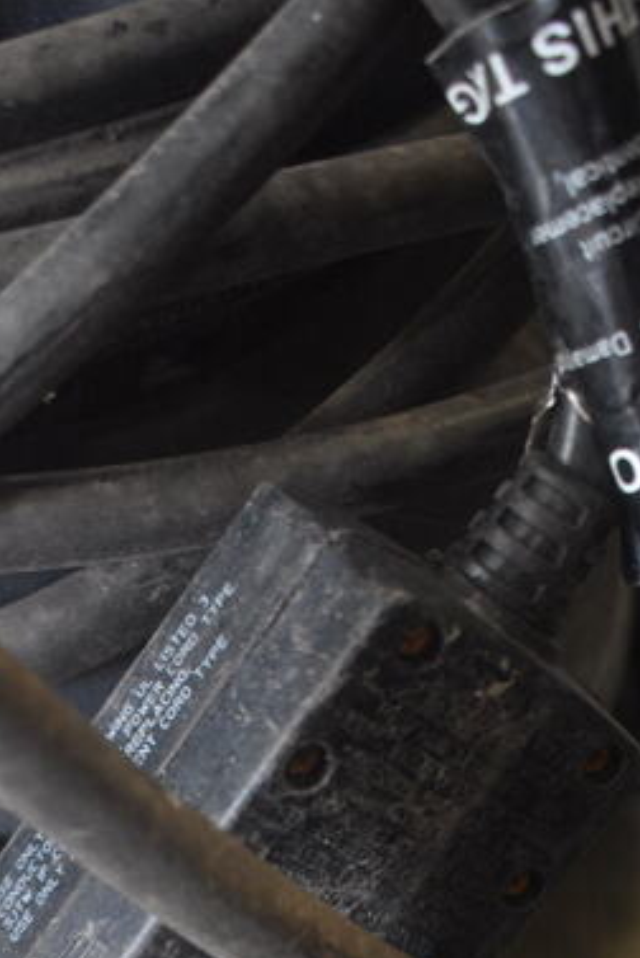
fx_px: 2129
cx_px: 122
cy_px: 1157
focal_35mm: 80
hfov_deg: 17.0
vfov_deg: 23.2
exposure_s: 1/60
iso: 1800
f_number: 4
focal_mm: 22
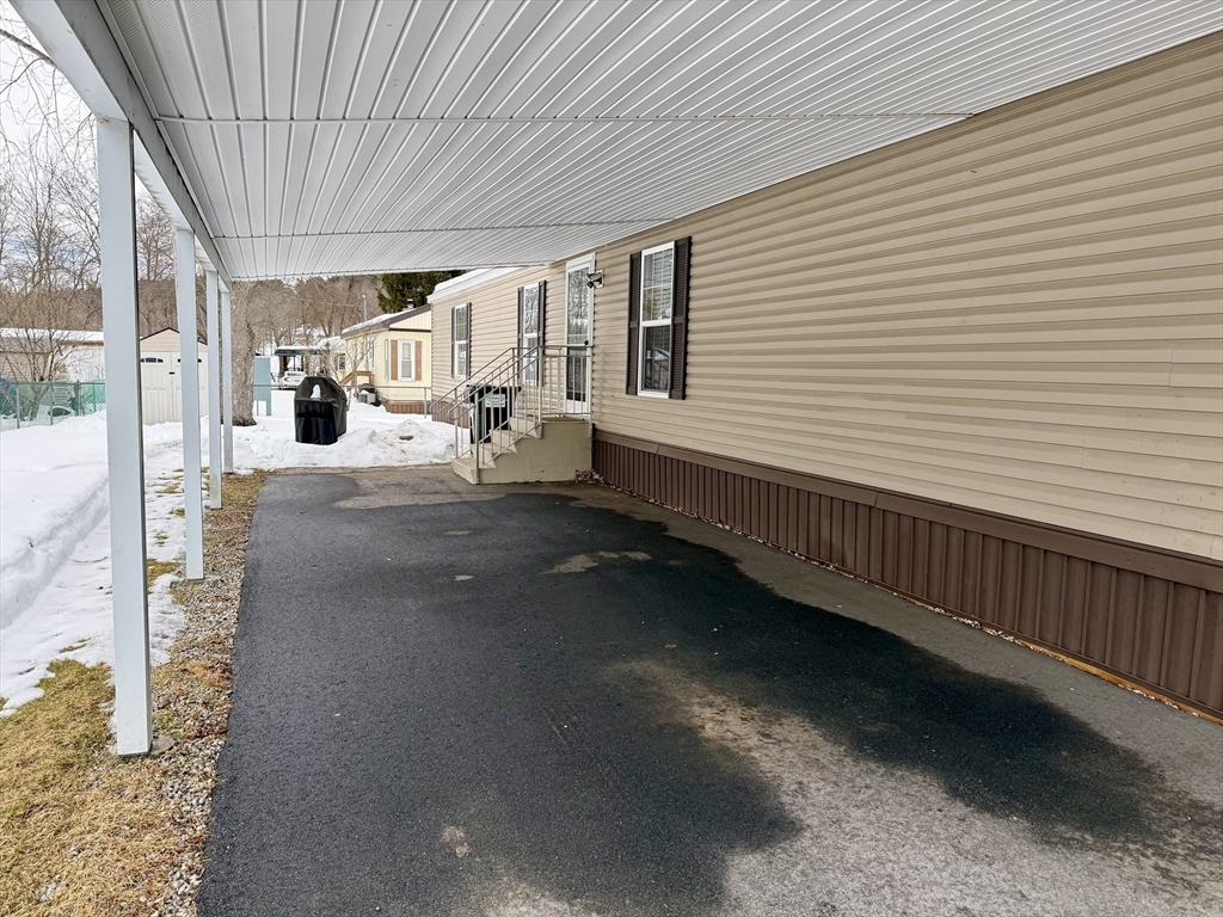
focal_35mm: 24
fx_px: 848
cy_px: 458
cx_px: 612
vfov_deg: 56.8
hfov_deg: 71.6
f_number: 1.78
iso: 100
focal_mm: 6.76
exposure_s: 1/772
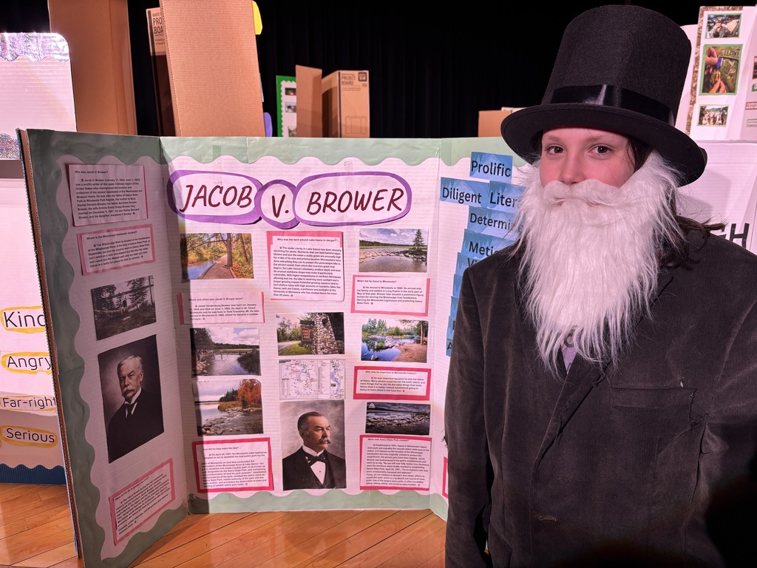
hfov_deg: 67.3
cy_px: 284
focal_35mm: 26
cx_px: 378
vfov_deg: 53.1
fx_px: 569
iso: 64
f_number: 1.6
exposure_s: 1/120
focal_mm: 5.96
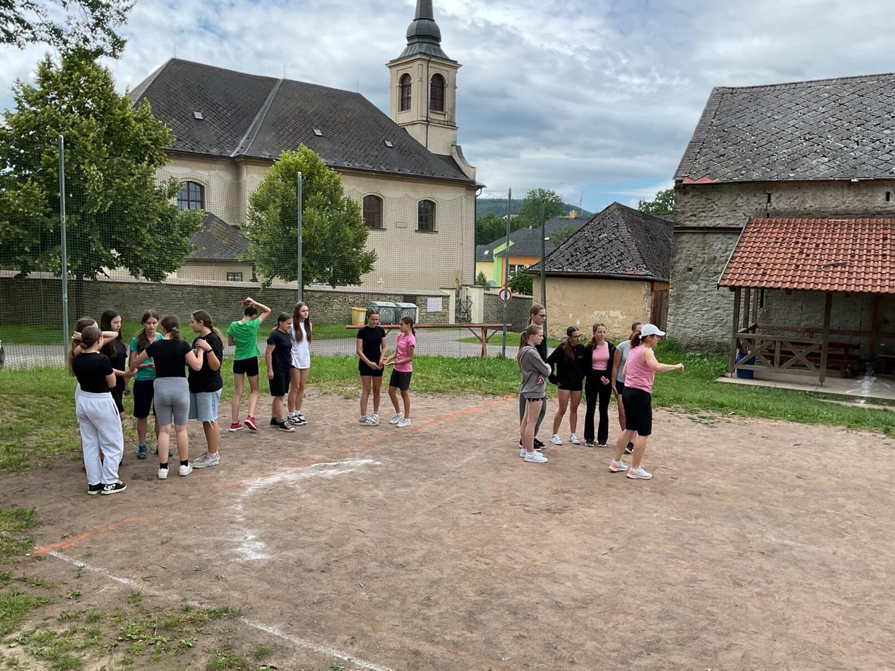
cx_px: 448
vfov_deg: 48.2
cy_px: 336
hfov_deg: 61.7
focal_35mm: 29
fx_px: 750
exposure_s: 1/728
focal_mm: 3
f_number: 1.8
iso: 16
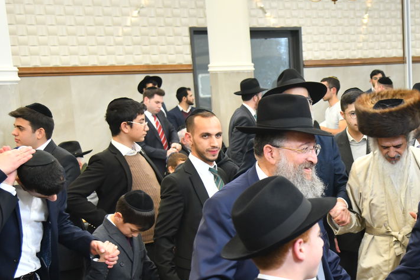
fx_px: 921
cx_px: 376
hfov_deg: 24.9
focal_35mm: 79
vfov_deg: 17.1
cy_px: 229
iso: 1000
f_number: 5
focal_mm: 40
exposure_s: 1/200
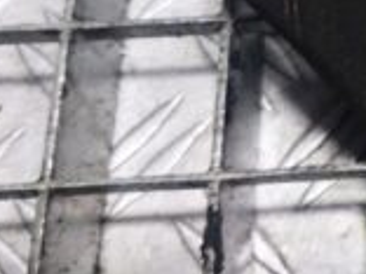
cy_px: -94
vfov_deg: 14.7
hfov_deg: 17.9
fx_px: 1015
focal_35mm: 96
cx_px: 575
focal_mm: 5.23
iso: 160
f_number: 1.8
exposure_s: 1/50
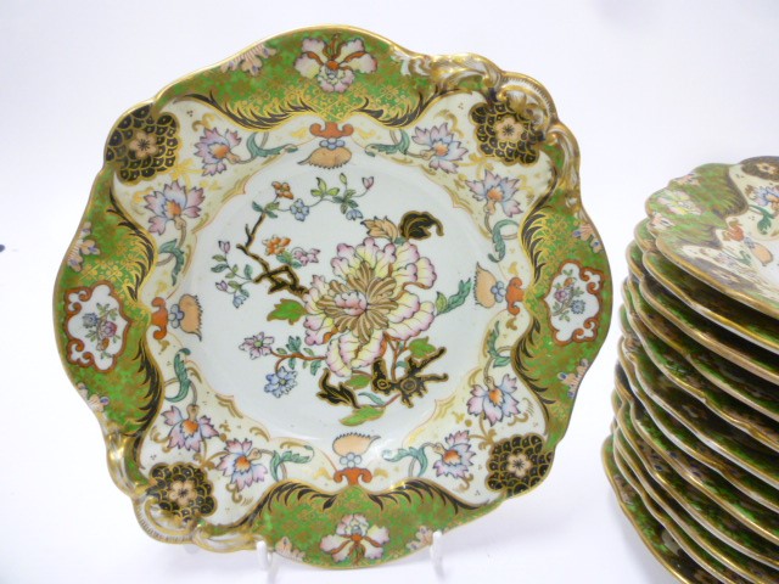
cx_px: 390
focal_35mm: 29
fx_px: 653
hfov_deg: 61.7
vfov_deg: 48.2
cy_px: 292
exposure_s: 1/25
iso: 400
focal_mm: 5.2
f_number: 3.3
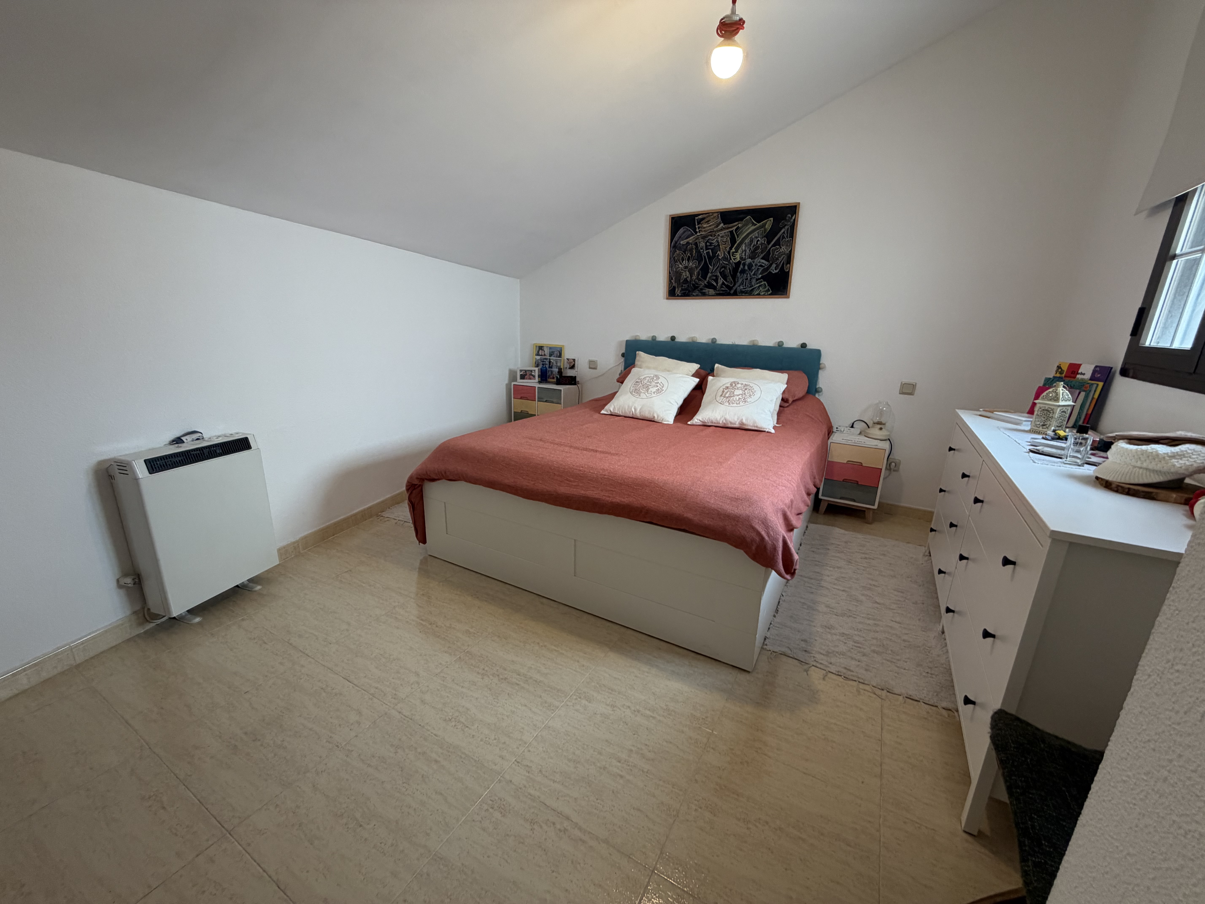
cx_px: 602
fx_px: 487
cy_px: 452
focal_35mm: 14
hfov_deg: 102.1
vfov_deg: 85.7
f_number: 2.2
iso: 200
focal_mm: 2.22
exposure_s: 1/100
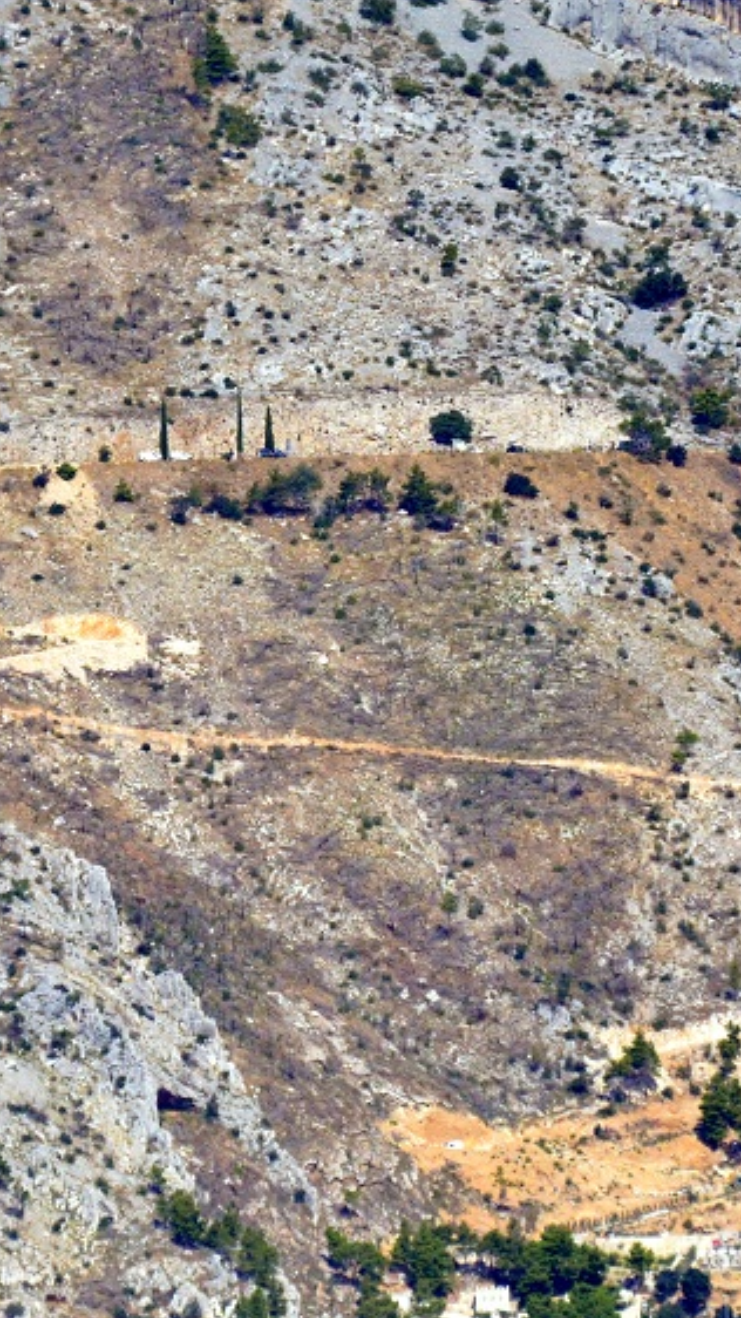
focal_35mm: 669
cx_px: 450
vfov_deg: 3.2
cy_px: 596
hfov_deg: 1.8
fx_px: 23375
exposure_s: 1/8000
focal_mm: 240
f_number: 5.6
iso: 1400
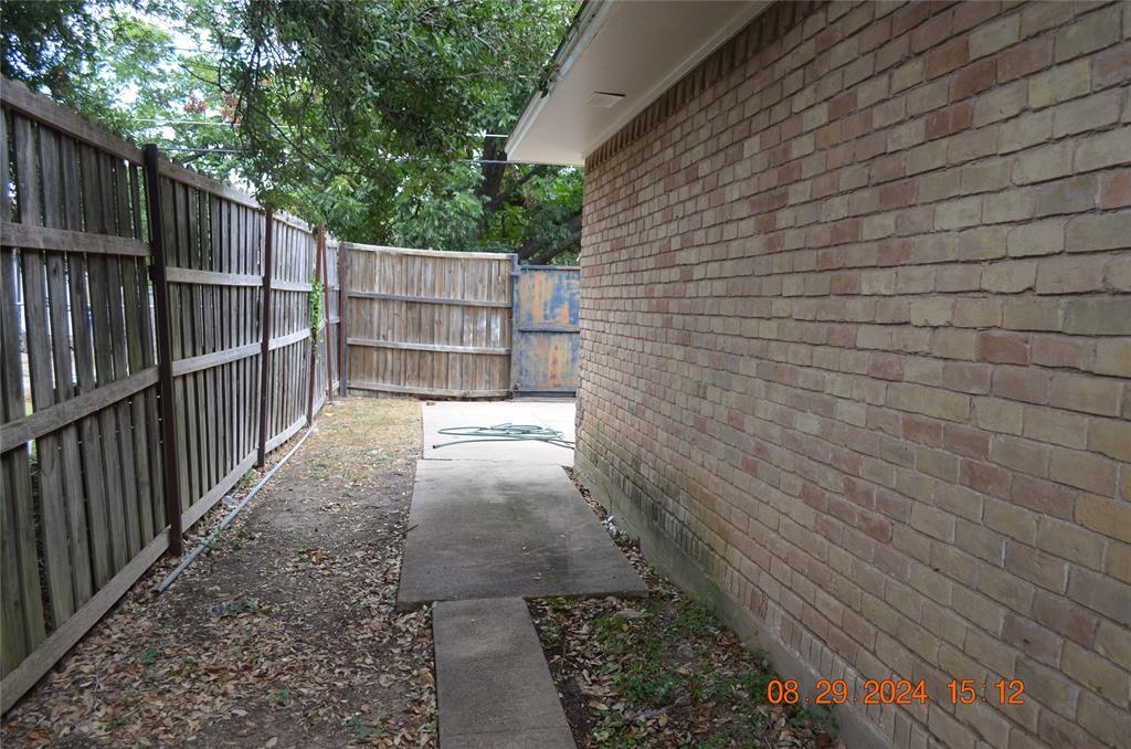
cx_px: 566
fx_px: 940
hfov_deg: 62.0
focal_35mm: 30
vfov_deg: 43.4
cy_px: 374
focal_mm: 20
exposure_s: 1/125
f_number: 5.6
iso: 220
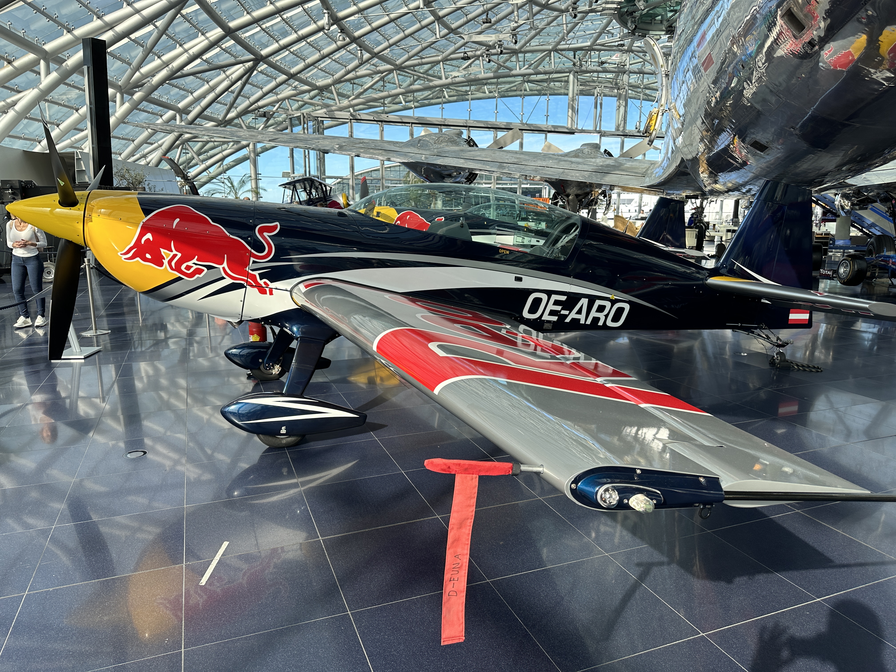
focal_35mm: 24
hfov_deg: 71.6
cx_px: 448
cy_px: 336
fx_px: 621
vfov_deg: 56.8
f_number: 1.78
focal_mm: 6.86
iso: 80
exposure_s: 1/1171
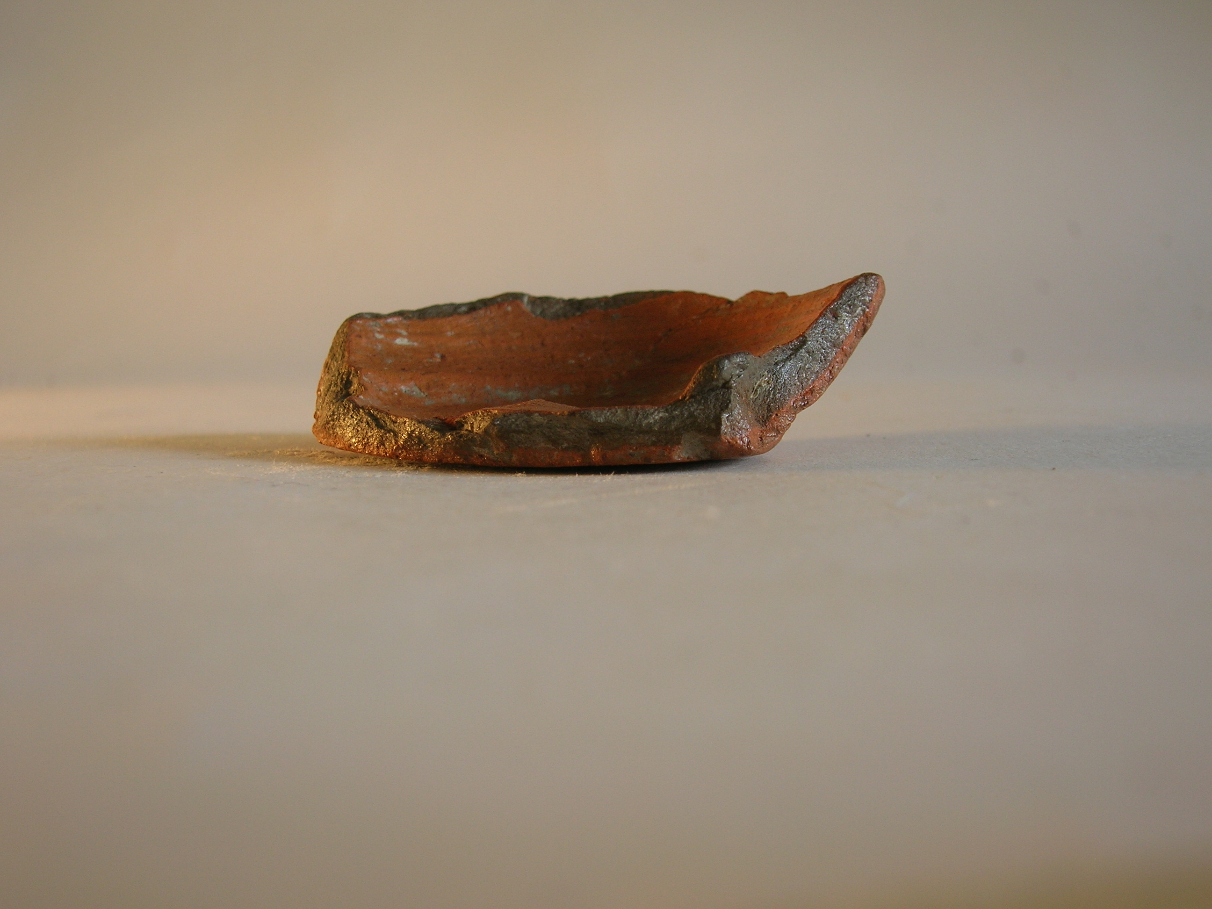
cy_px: 454
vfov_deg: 31.5
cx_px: 606
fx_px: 1611
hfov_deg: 41.2
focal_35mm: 46
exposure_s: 1/11.4
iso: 50
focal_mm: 7.7
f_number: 3.2
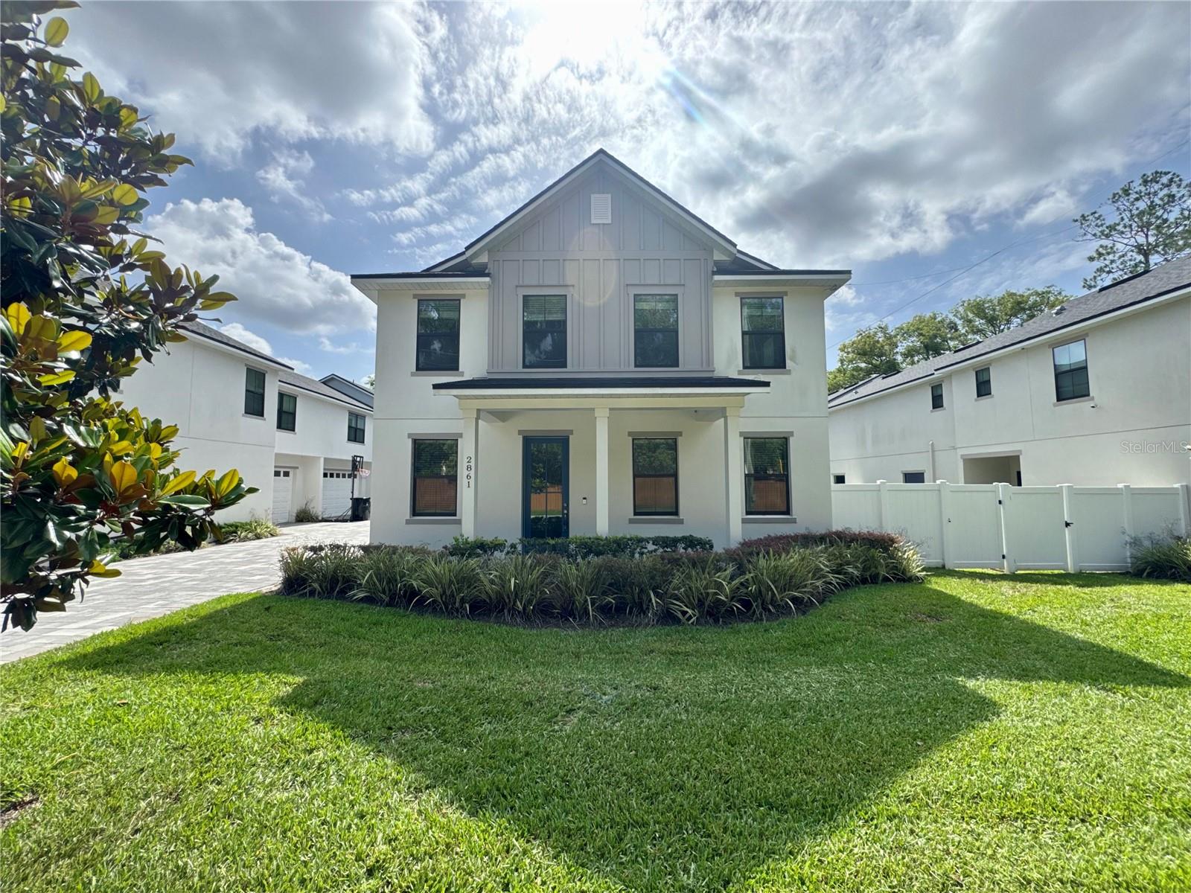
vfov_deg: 85.7
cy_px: 446
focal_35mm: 14
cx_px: 596
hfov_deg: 102.1
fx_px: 482
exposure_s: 1/1143
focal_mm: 2.22
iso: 50
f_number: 2.2
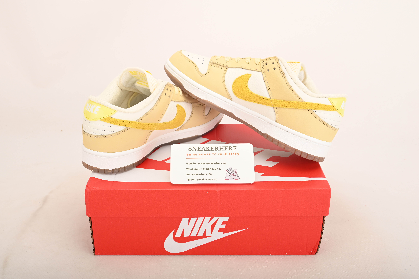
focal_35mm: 41
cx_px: 210
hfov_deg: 47.4
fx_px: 477
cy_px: 140
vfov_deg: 32.7
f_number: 11
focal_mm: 41
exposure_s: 1/200
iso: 100
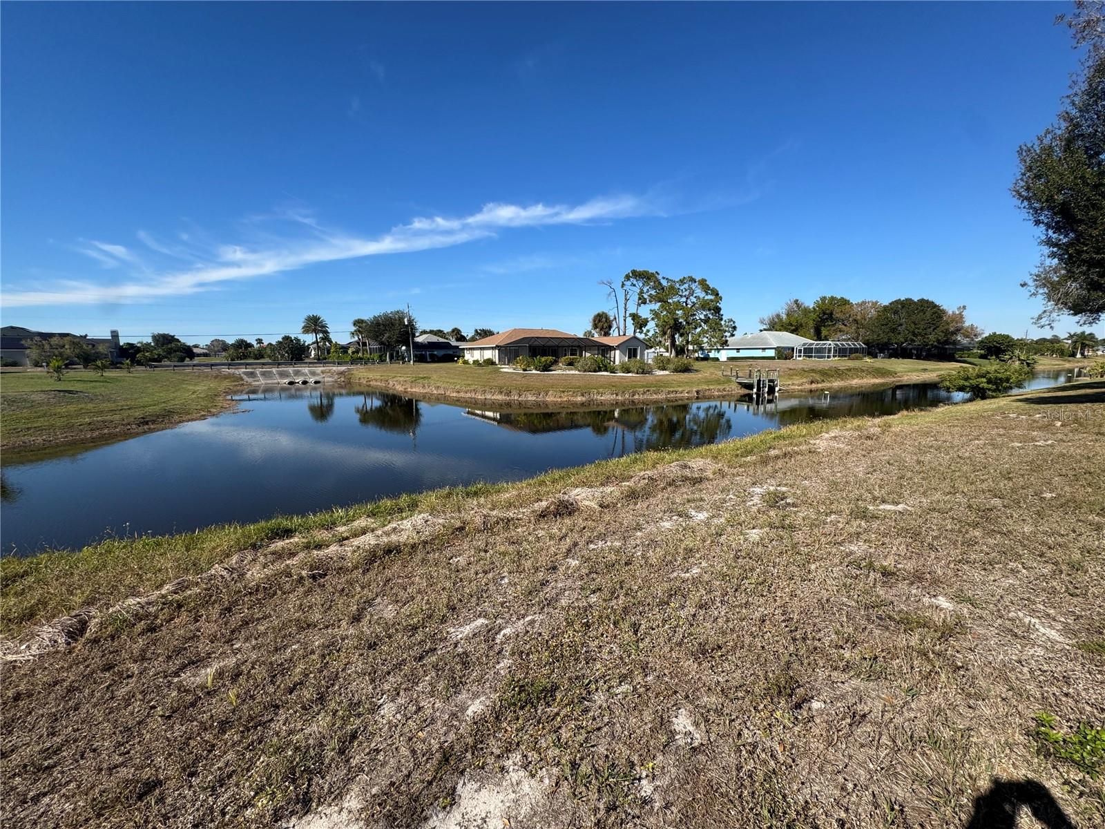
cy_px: 414
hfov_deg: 102.1
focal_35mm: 14
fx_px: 447
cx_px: 552
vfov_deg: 85.7
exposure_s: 1/1880
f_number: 2.2
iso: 40
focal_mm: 2.22
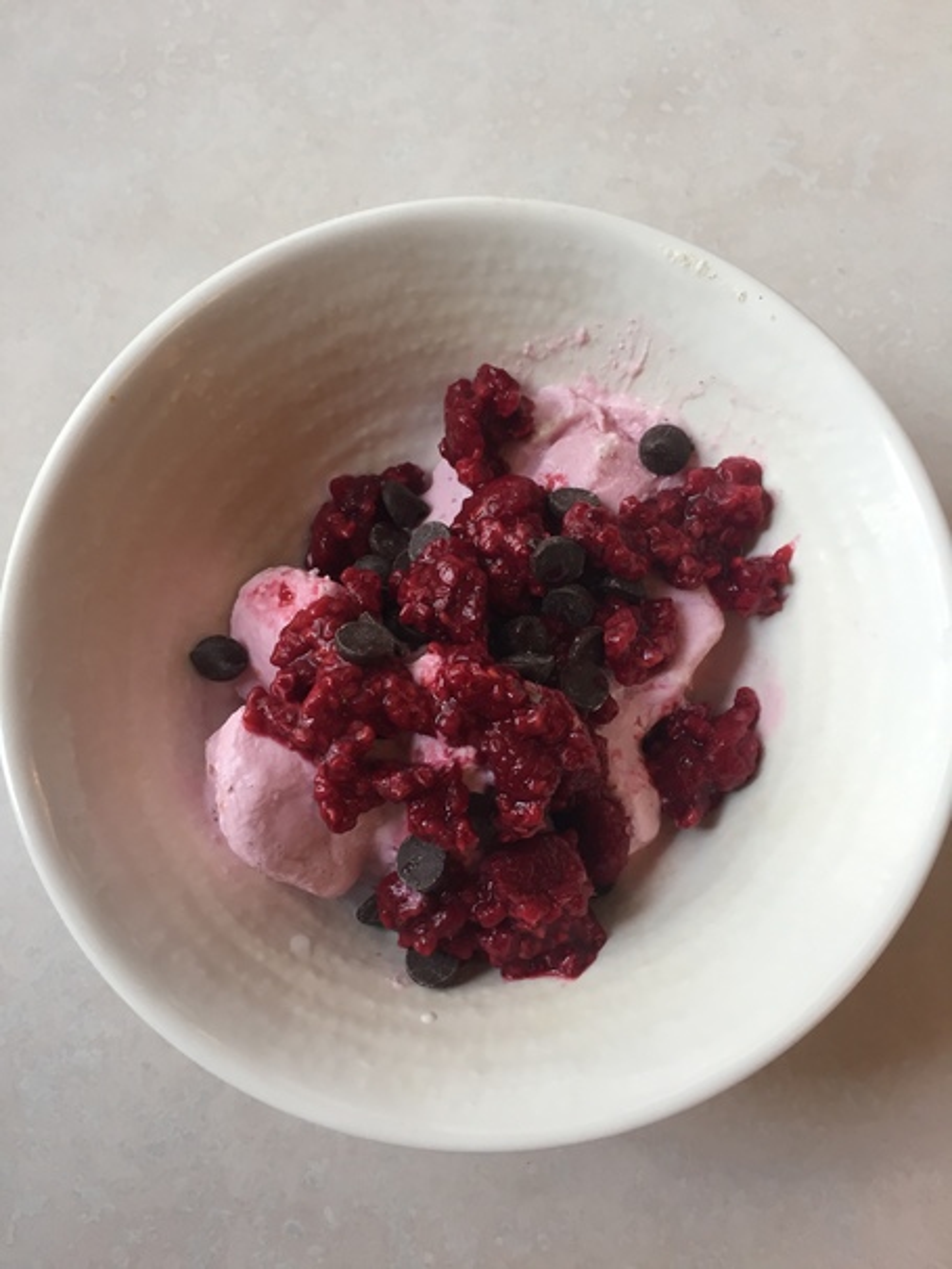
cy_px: 634
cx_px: 476
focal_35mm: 29
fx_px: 1063
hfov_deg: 48.3
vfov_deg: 61.6
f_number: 2.2
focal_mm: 4.15
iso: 32
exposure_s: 1/30
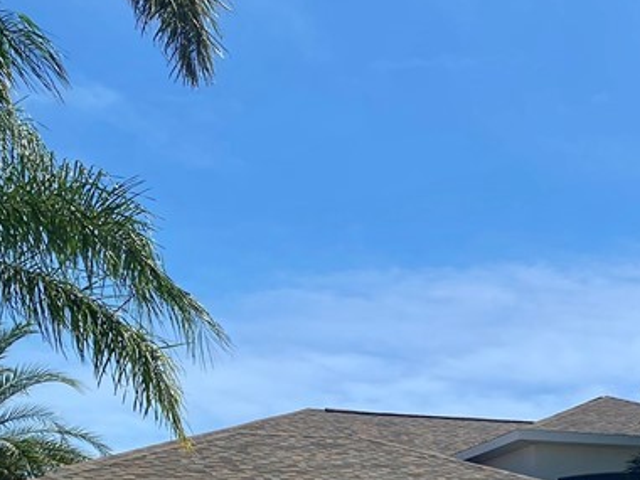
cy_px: 519
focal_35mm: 70
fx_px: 1294
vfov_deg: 20.1
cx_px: 645
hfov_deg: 26.3
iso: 32
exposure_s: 1/4274
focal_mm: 4.25
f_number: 1.8
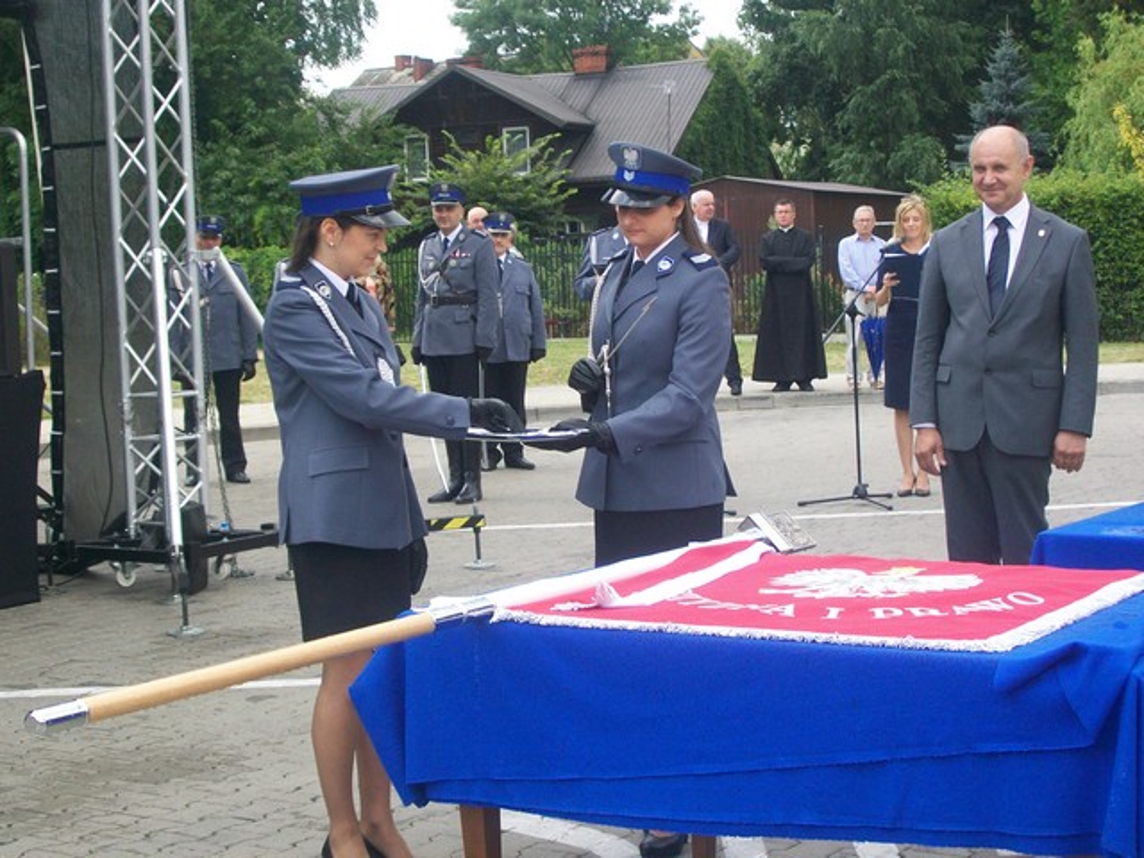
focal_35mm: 70
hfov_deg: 27.8
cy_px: 429
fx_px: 2313
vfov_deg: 21.0
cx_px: 572
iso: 64
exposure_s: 1/200
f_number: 3.8
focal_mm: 11.6
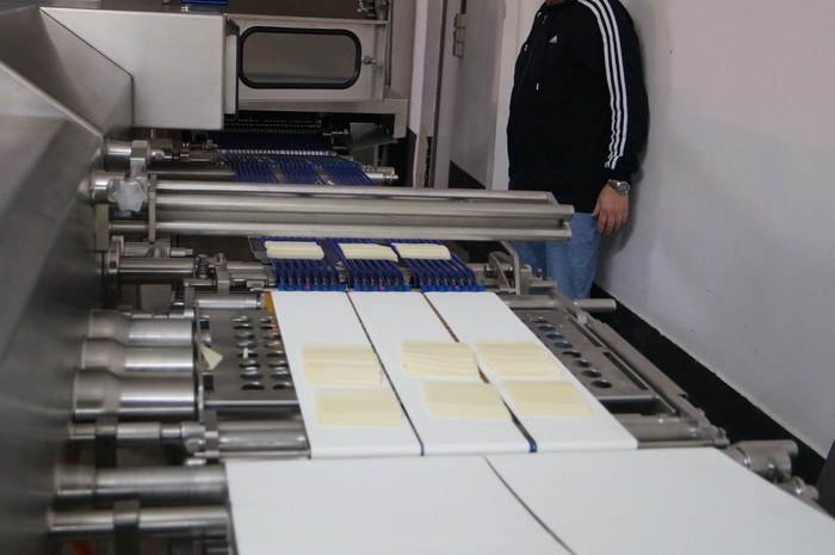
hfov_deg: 46.4
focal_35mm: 42
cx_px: 418
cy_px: 278
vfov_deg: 31.8
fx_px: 973
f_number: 4.5
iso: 1600
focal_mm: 28
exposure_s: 1/60
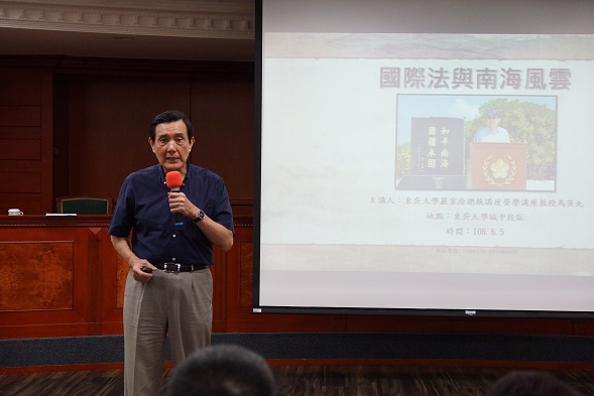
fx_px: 866
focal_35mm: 52
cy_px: 198
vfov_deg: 25.8
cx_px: 297
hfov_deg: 37.8
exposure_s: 1/320
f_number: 2.8
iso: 1000
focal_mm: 35
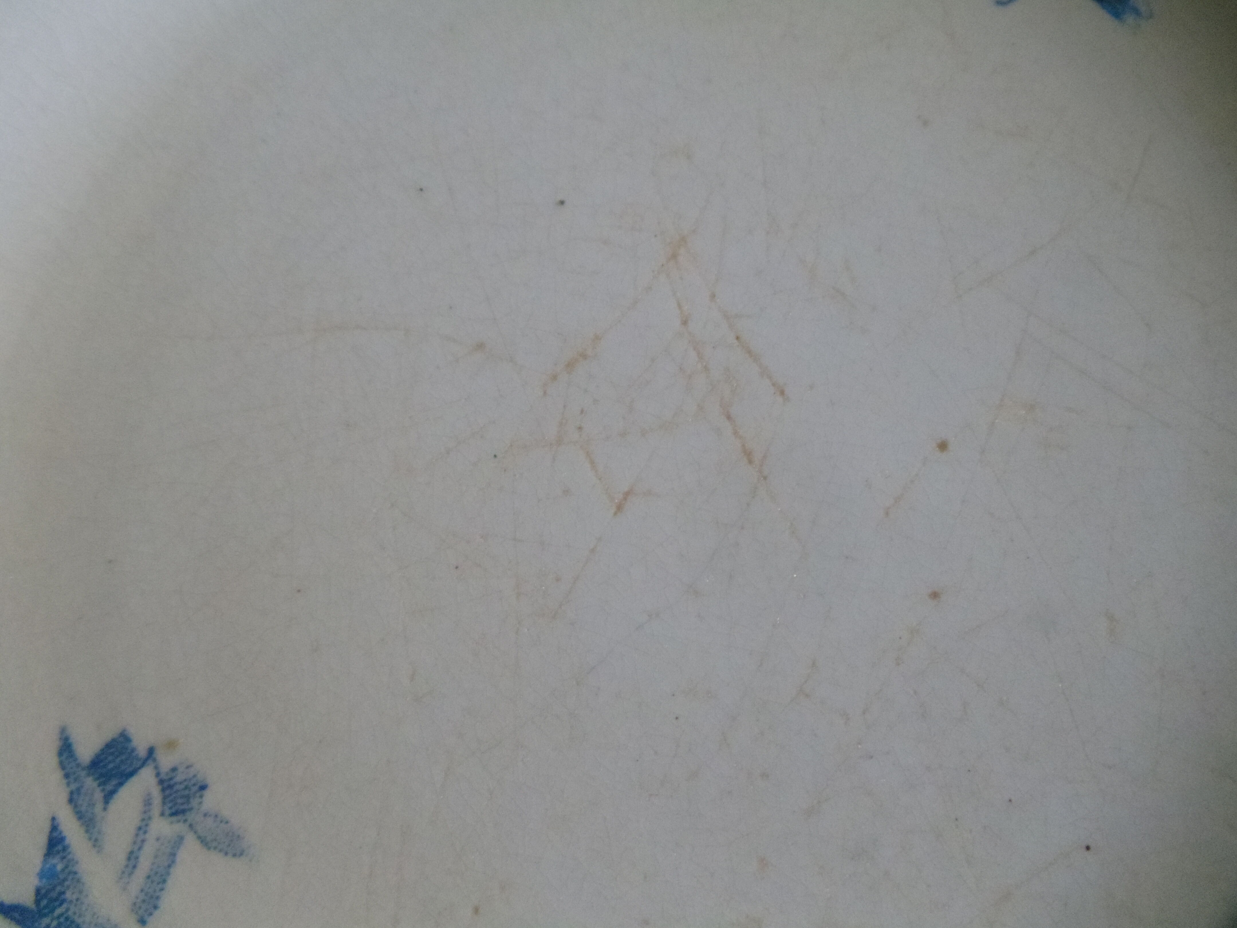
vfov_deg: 32.9
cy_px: 464
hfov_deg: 42.9
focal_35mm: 44
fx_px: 1572
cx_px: 618
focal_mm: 6
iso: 800
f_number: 3.5
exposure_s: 1/30
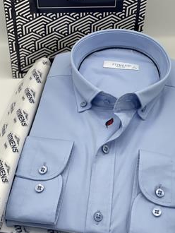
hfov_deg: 22.6
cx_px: 99
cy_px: 101
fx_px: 438
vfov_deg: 29.8
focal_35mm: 65
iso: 25
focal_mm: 6
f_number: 2
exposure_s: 1/123
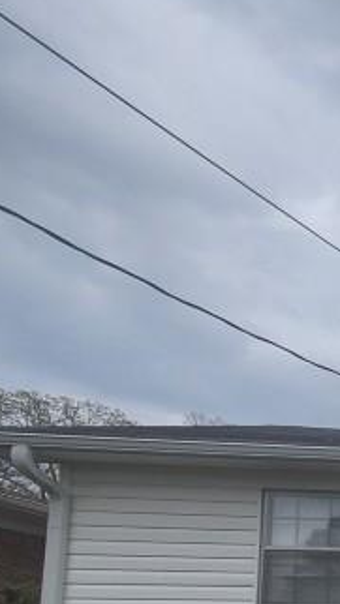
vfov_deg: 39.0
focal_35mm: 45
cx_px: 949
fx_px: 722
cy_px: 634
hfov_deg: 12.6
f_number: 2.2
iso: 50
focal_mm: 2.2
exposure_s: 1/746
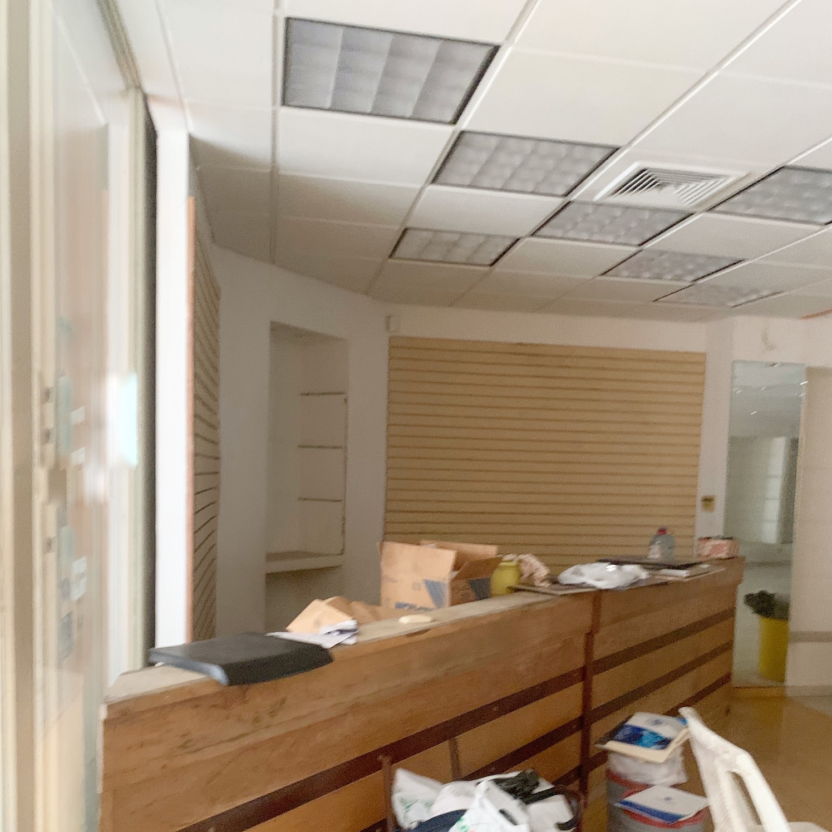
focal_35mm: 31
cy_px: 559
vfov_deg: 51.5
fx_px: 843
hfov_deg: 52.5
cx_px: 414
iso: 640
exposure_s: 1/30
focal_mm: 4.25
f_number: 1.8
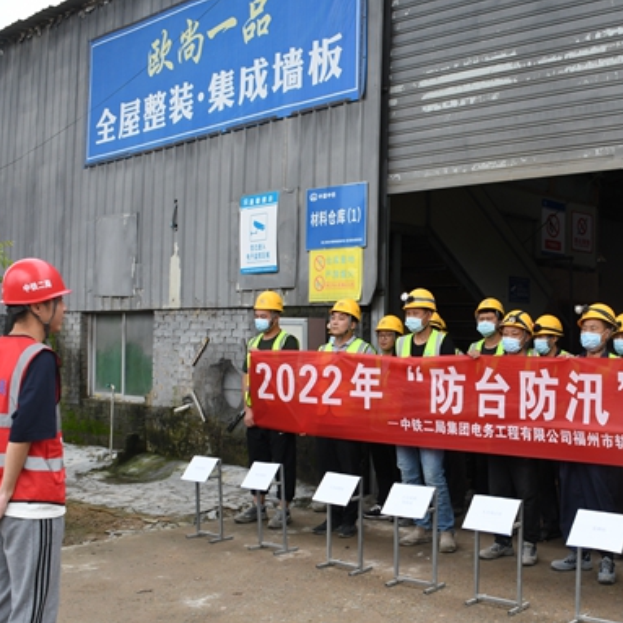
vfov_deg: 39.9
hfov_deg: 39.1
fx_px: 855
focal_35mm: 42
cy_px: 364
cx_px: 459
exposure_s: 1/320
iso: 400
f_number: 9
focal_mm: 18
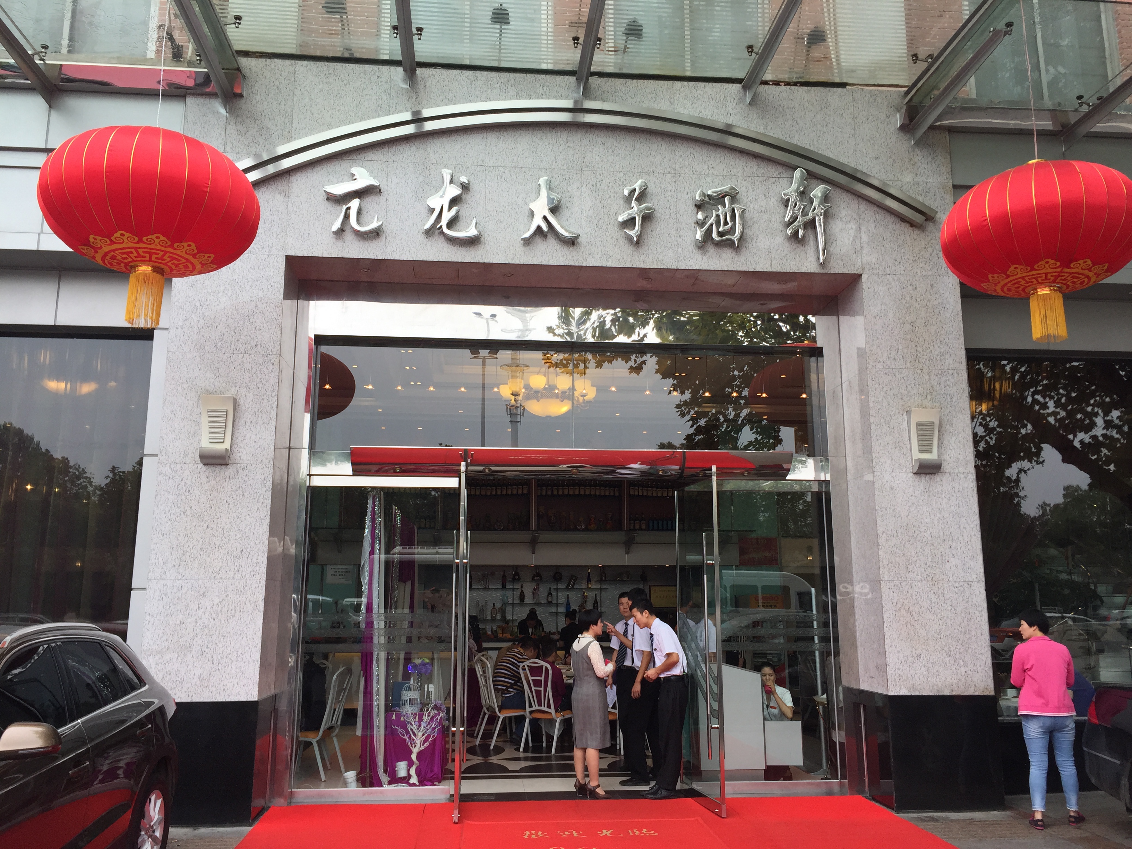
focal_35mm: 29
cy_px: 424
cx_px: 566
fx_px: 948
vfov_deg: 48.2
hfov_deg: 61.7
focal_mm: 4.15
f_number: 2.2
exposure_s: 1/534
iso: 32
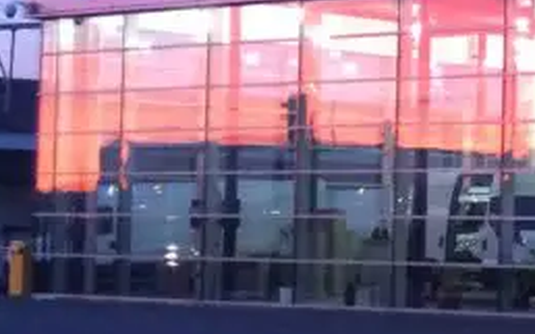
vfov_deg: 10.7
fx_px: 1778
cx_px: 1010
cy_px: 158
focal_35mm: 122
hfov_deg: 14.6
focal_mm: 4.15
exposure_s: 1/30
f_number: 2.2
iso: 250
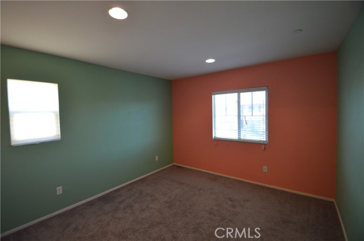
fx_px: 151
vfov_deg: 77.2
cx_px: 182
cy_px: 120
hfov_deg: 100.5
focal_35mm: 15
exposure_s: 1/60
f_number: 3.5
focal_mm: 10
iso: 450
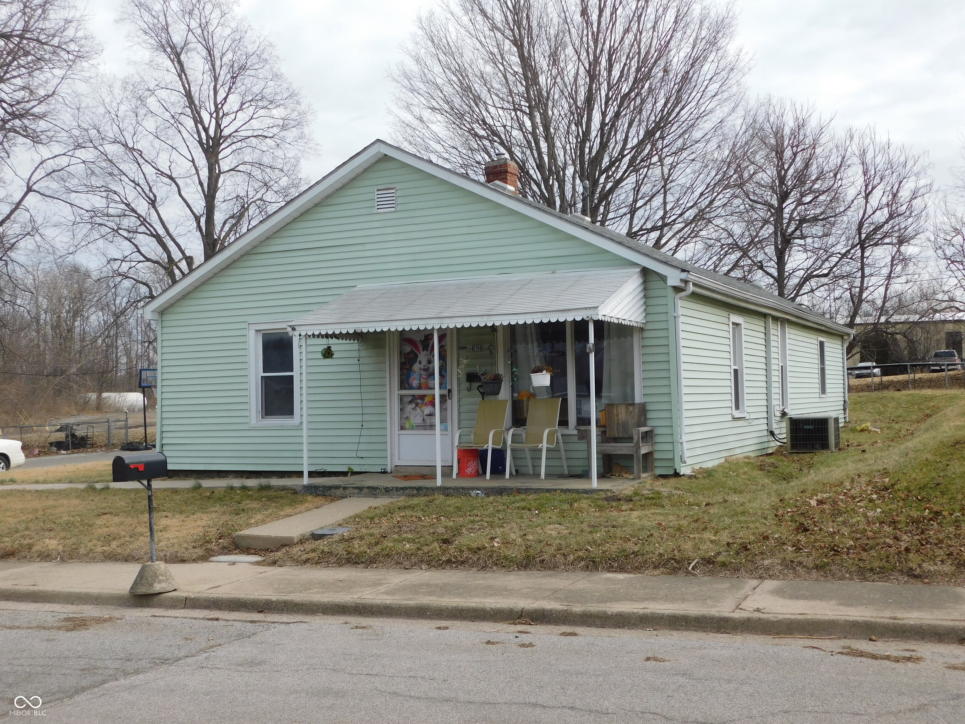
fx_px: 1115
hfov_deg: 46.8
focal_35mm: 40
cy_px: 362
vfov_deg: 36.0
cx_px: 482
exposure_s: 1/800
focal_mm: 7.1
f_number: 3.6
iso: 125
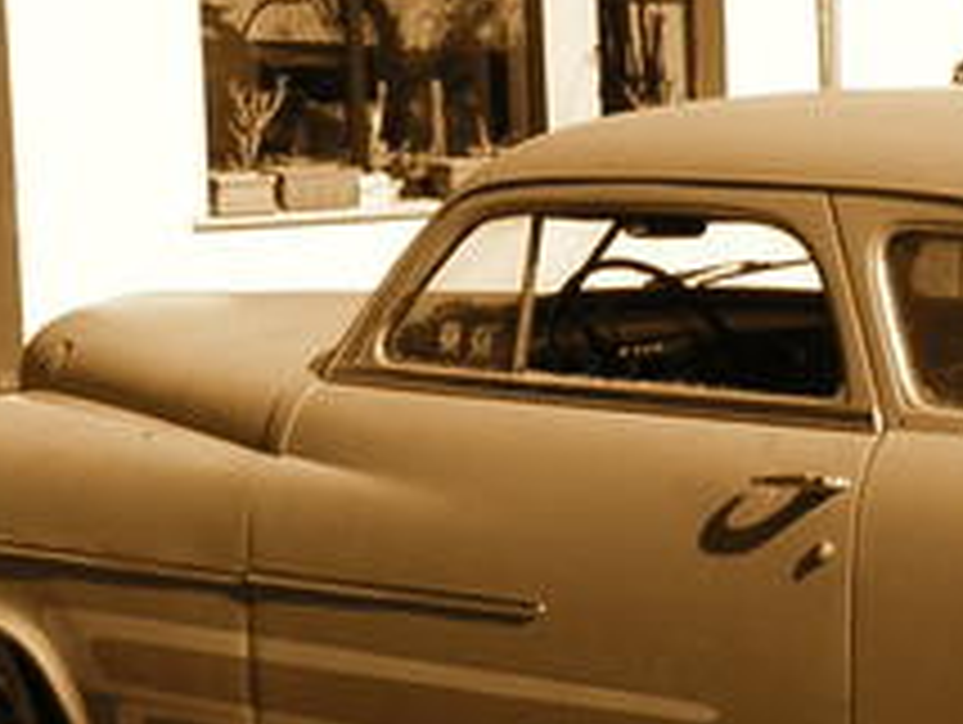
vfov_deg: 13.2
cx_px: 1004
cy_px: 589
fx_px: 3119
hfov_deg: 17.1
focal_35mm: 112
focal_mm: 5.3
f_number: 6.7
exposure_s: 1/180
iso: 64
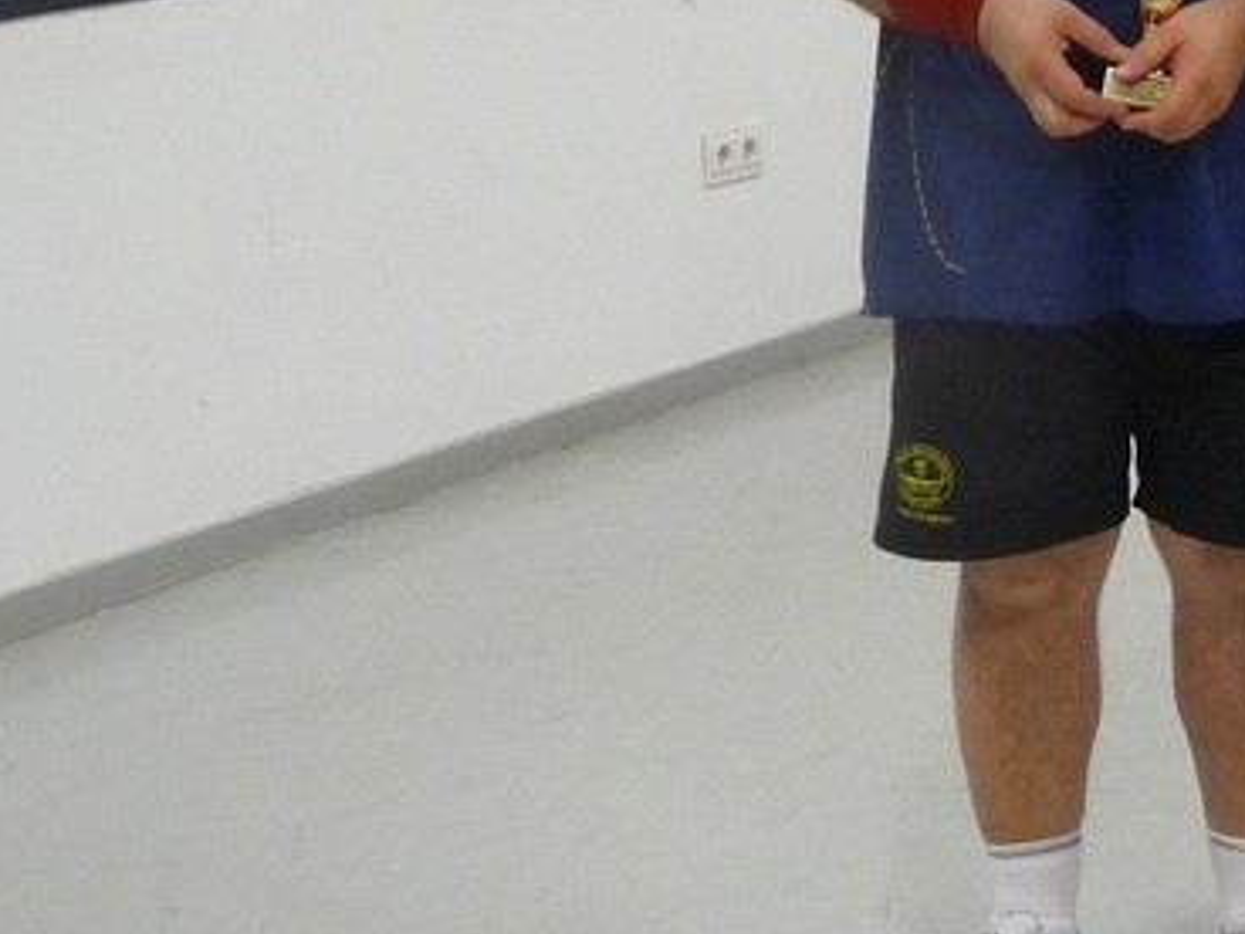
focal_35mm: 113
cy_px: 193
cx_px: 1157
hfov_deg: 17.1
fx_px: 4064
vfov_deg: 13.0
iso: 400
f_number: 3.8
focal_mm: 6.3
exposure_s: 1/25
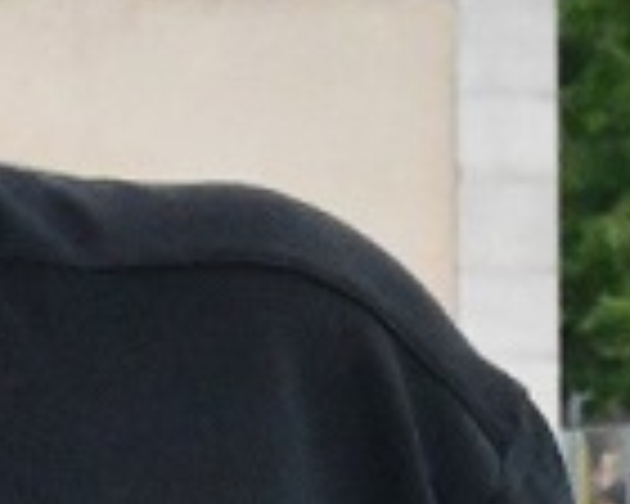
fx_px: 8391
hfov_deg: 4.3
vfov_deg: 3.4
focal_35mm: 450
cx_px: -484
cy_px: 306
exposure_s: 1/2500
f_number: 25
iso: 16000
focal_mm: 55
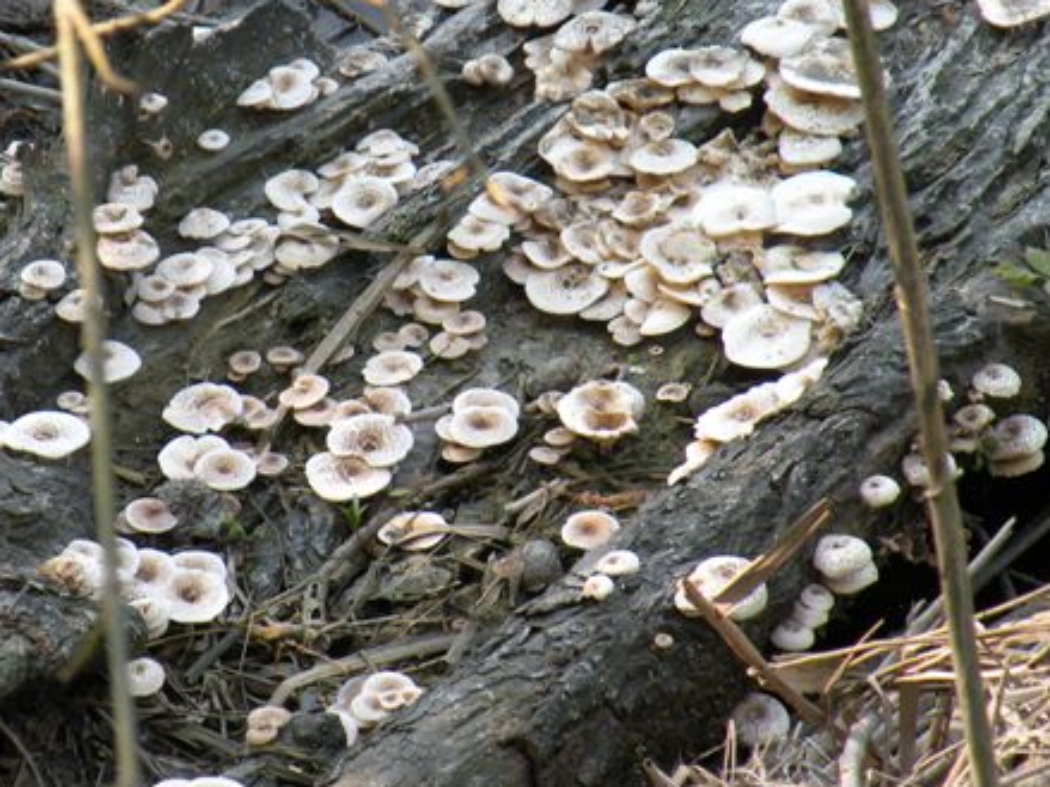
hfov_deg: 7.0
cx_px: 488
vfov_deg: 5.2
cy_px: 264
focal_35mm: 283
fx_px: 8582
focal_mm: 30.1
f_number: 4.5
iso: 64
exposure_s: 1/100
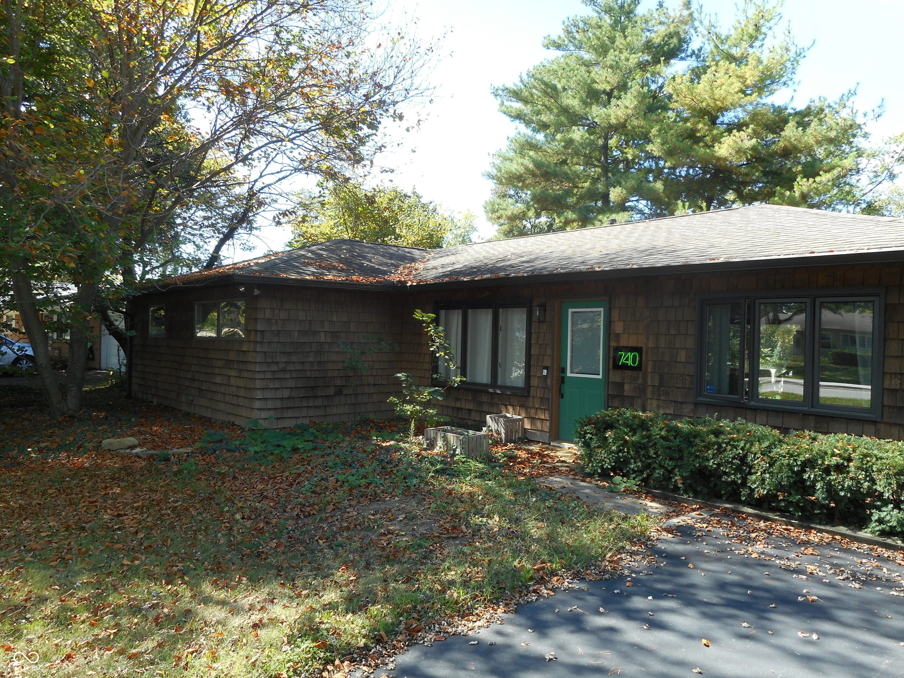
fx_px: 653
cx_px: 452
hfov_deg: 69.4
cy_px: 339
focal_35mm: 25
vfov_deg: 54.9
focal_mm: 4.5
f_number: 3.7
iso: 80
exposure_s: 1/100
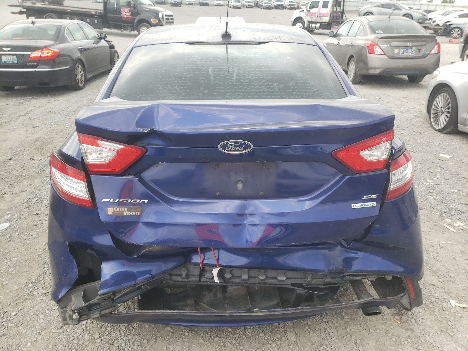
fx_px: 352
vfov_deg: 53.1
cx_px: 234
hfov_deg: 67.3
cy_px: 176
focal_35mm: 26
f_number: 1.5
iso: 50
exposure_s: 1/769
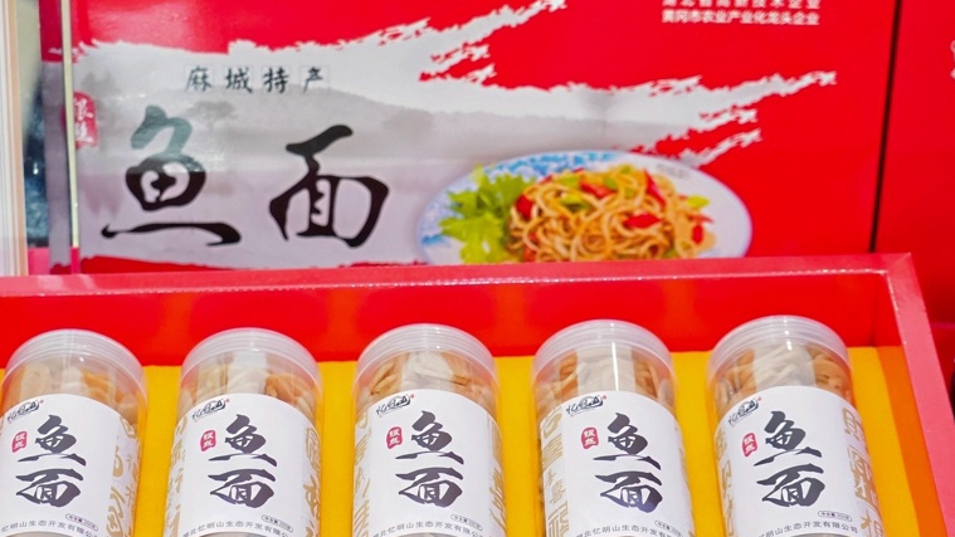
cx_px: 384
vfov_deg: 12.6
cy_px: 401
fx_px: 2431
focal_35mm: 96
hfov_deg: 22.2
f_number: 4
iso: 2000
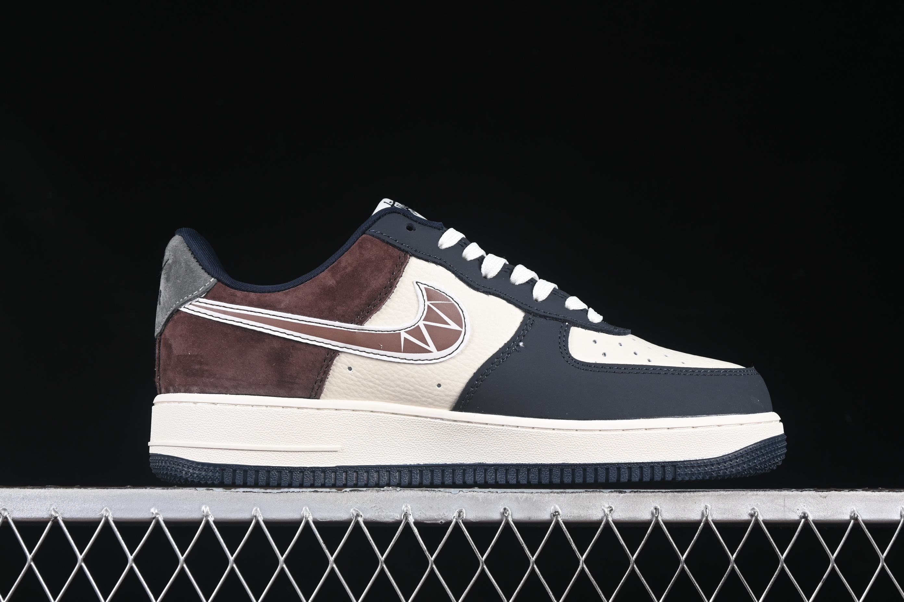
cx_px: 452
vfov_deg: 18.2
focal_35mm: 75
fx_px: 1883
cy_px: 301
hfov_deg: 27.0
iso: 160
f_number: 6.3
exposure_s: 1/60
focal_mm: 50
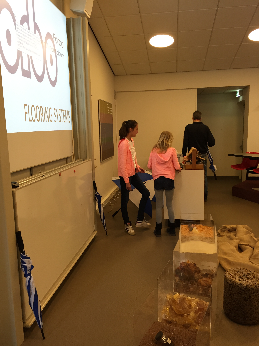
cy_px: 173
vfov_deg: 61.7
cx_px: 130
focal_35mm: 29
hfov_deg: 48.2
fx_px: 289
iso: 80
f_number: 2.2
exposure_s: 1/30
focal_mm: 4.15
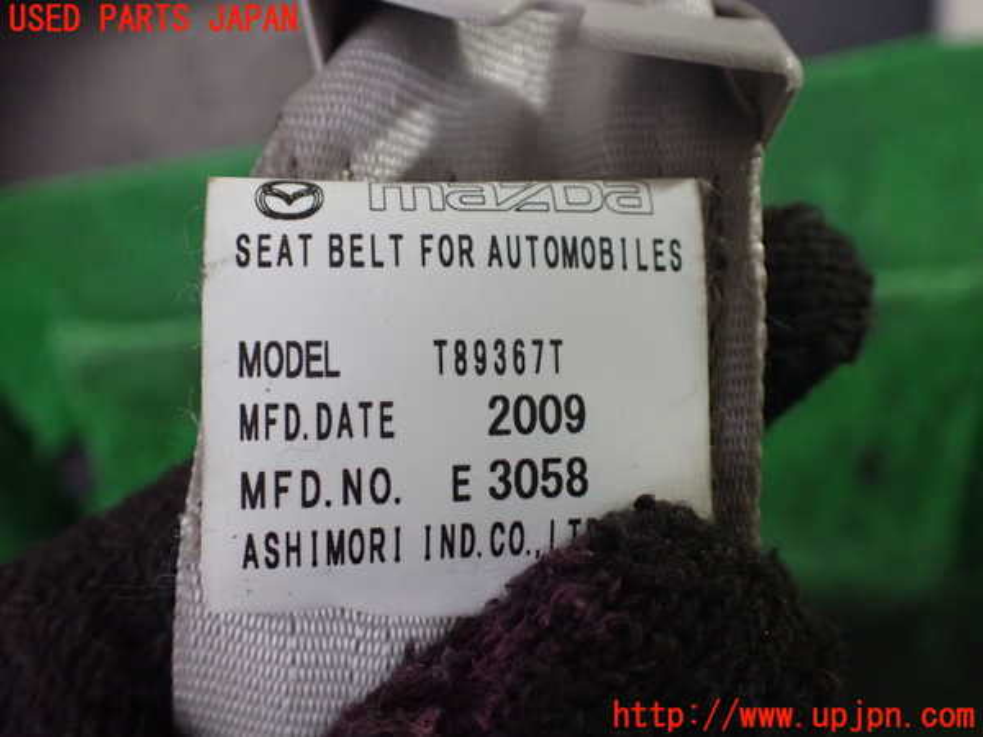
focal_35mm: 30
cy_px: 368
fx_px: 852
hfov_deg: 60.0
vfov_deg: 46.8
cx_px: 492
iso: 800
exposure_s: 1/100
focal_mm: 5.4
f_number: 2.3
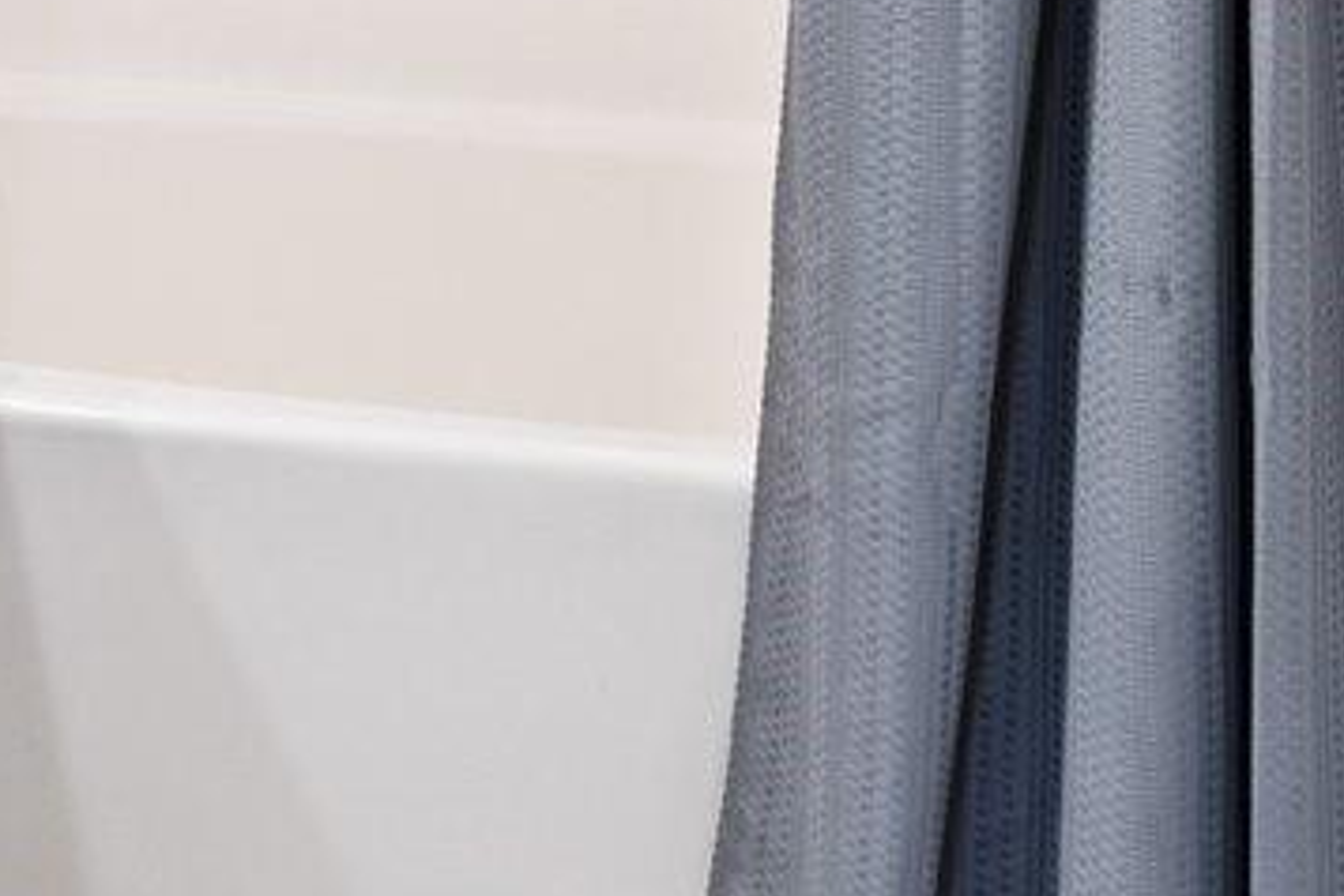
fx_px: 3210
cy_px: -629
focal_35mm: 86
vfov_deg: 14.3
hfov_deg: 21.3
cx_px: -440
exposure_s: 1/2
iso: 200
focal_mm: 15
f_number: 8
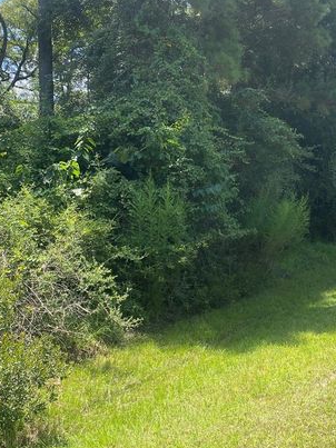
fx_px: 557
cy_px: 151
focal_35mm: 43
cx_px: 231
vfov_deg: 43.3
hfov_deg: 33.2
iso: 32
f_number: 1.8
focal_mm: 4.25
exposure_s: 1/698
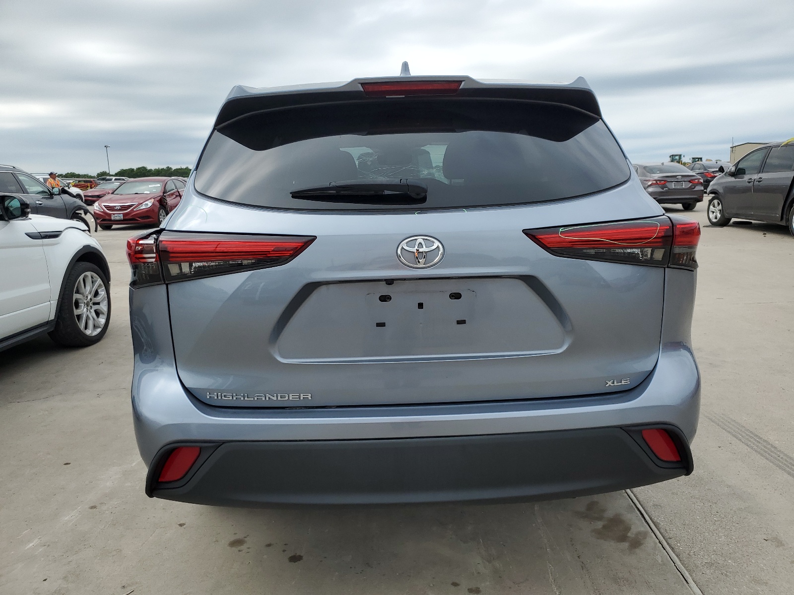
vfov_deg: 53.1
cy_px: 298
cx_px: 397
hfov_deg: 67.3
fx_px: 596
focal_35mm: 26
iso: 50
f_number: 1.5
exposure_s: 1/2500
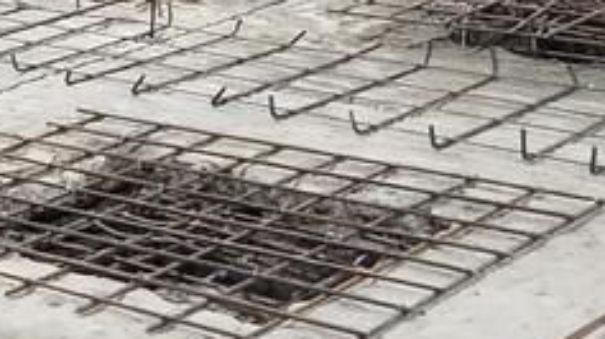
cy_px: -217
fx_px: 2213
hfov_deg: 13.9
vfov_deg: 8.5
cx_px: -477
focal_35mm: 138
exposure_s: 1/50
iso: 449
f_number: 1.8
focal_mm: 3.95
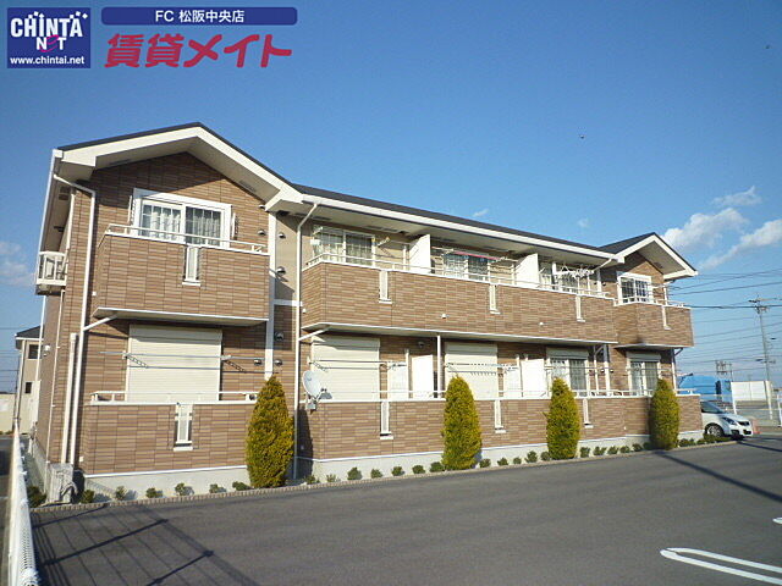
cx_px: 391
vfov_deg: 54.9
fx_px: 565
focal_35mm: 25
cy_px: 293
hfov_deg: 69.4
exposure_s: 1/500
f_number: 4
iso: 80
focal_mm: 4.4
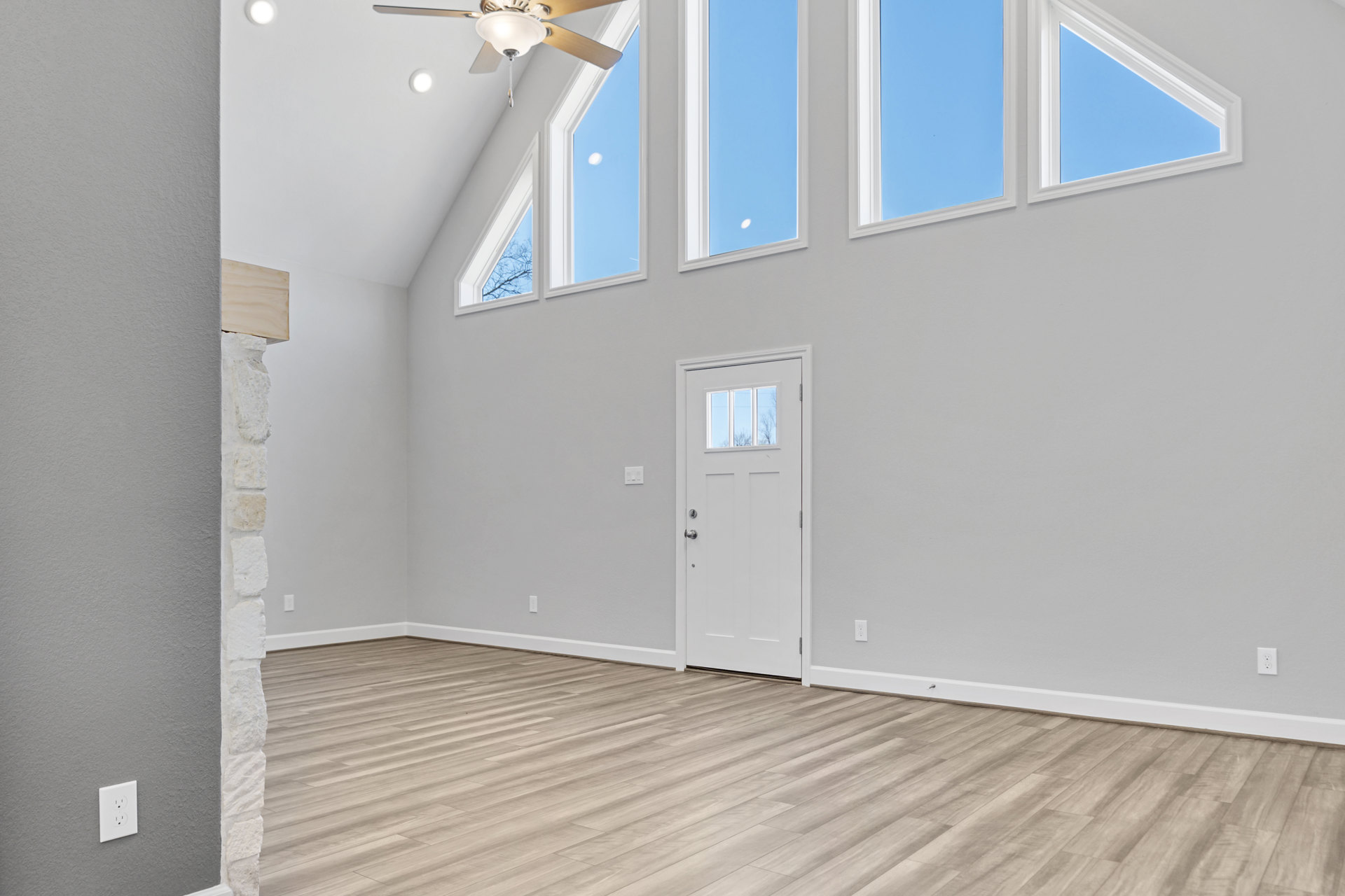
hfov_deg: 73.7
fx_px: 897
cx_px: 672
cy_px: 448
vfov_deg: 53.1
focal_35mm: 24
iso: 400
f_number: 2.8
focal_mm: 16
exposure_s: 1/30
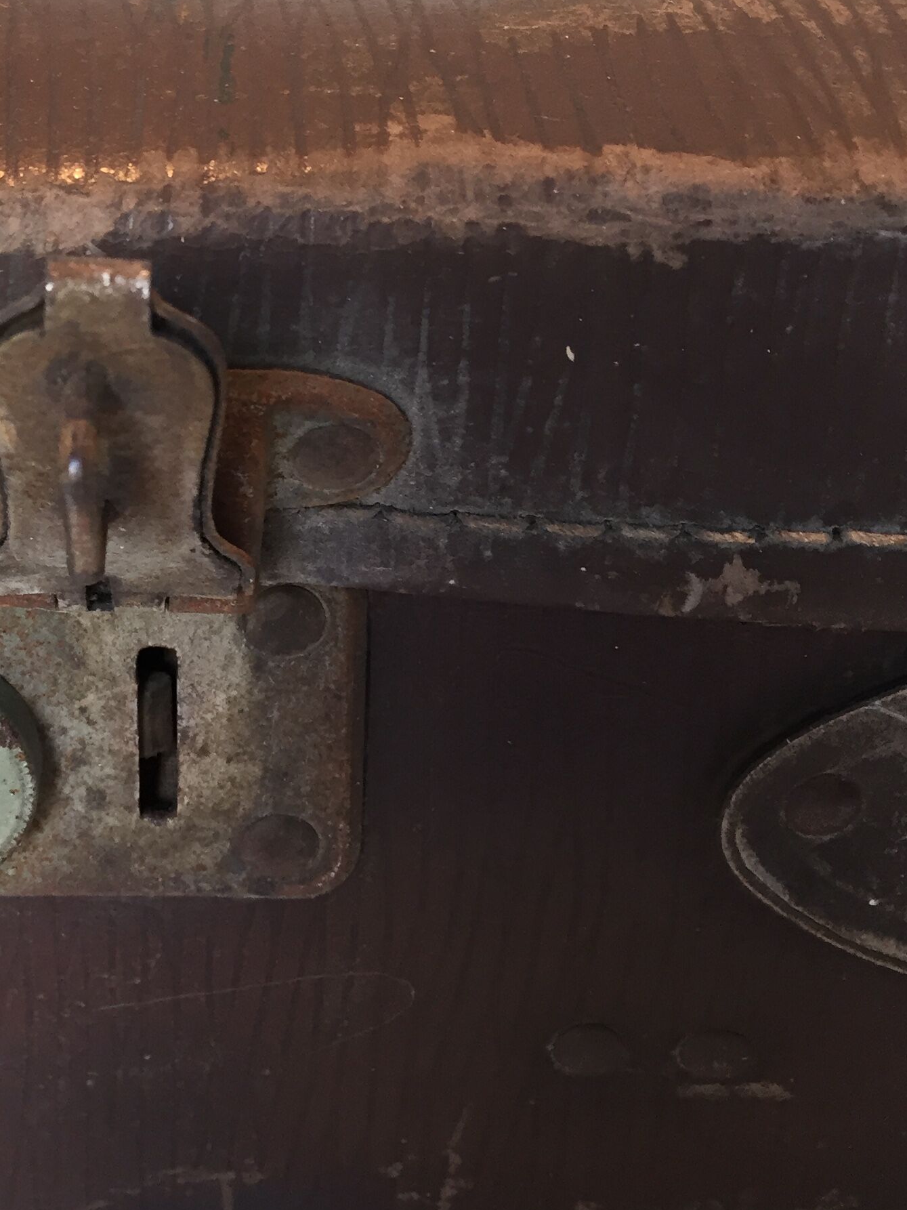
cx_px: 91
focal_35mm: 53
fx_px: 1852
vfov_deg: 35.4
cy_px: 307
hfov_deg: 26.6
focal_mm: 4.15
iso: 40
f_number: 2.2
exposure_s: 1/33
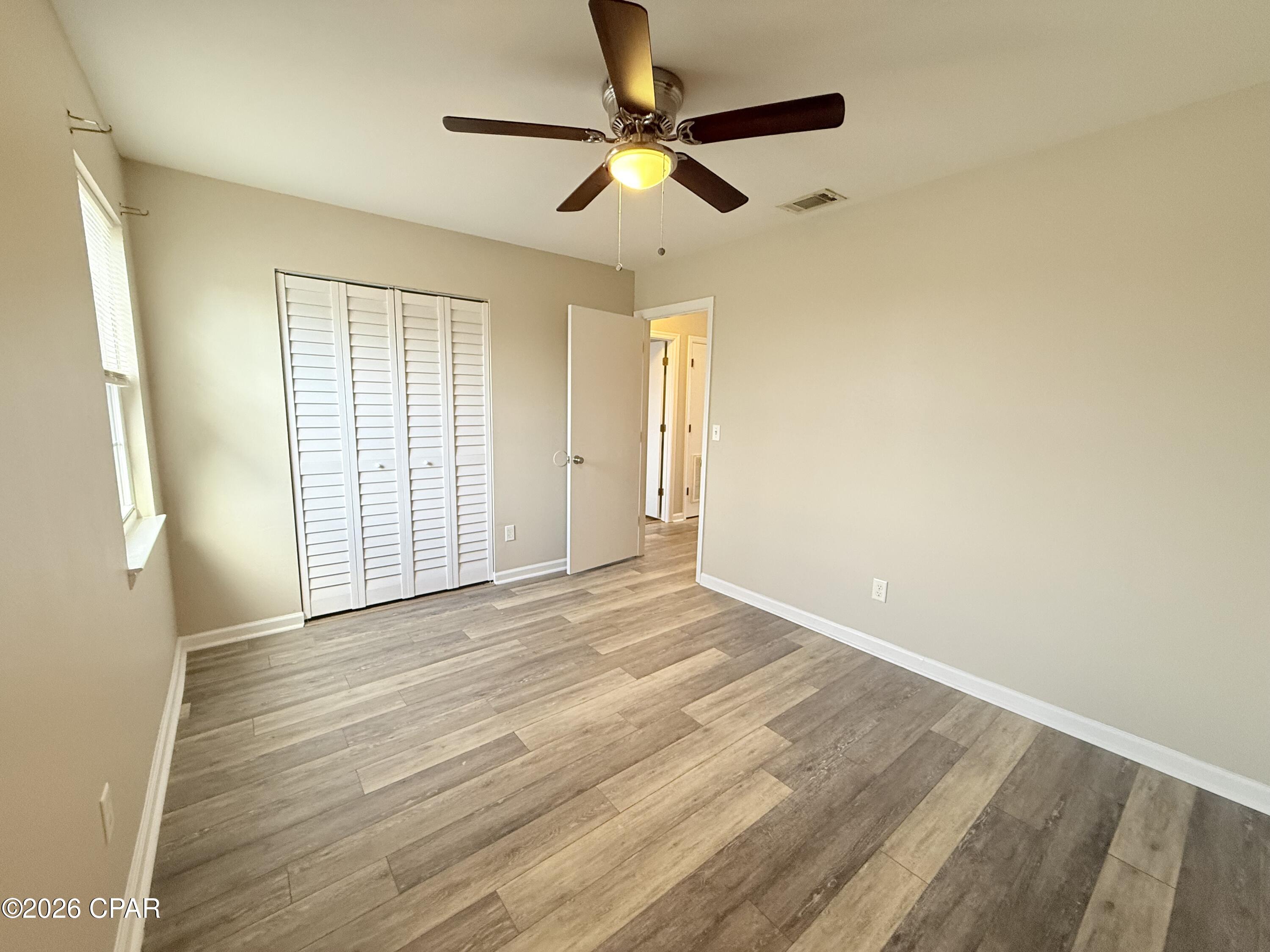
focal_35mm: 14
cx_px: 635
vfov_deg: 85.7
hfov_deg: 102.1
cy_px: 476
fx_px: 514
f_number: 2.2
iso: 250
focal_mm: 2.22
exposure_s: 1/120
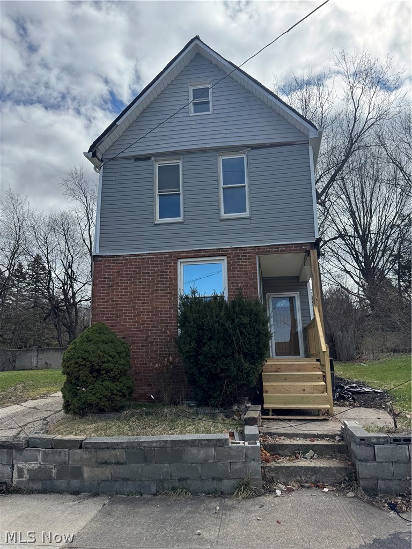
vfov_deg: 71.6
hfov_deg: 56.8
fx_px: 381
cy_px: 274
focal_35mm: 24
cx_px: 206
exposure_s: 1/4950
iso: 80
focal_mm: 6.76
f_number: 1.78
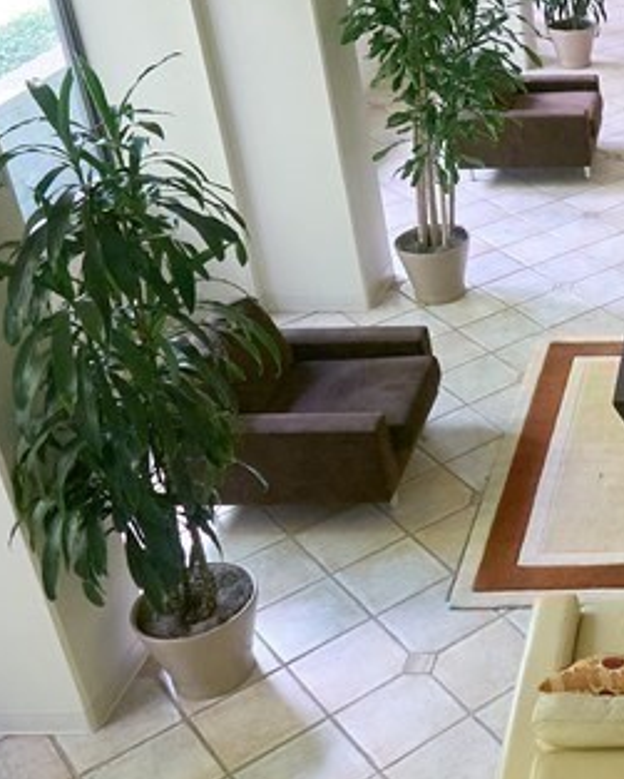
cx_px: 843
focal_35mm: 51
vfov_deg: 36.4
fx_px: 1165
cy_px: 234
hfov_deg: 25.2
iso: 800
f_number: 5.6
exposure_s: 1/50
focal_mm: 11
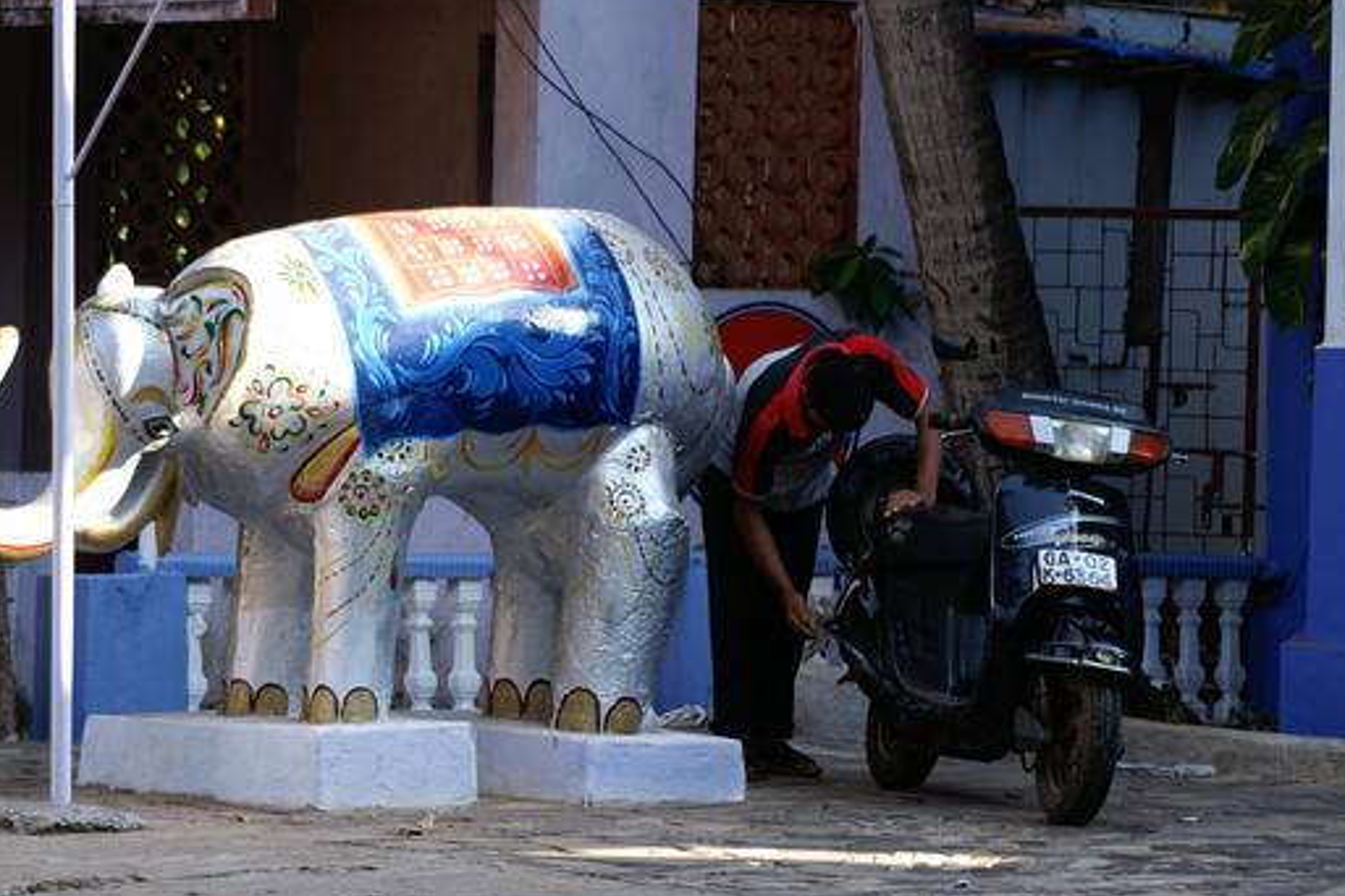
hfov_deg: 11.0
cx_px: 540
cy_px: 464
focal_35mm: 187
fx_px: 6986
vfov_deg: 7.3
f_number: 5.6
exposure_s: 1/200
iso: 200
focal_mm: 100
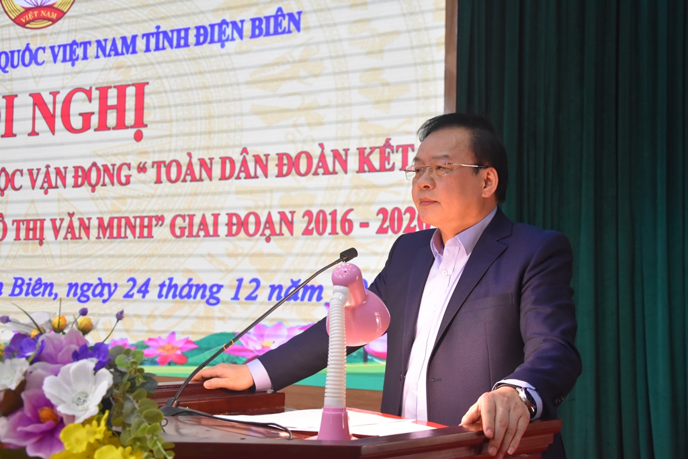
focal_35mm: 48
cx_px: 344
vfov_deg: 28.1
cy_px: 230
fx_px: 917
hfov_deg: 41.1
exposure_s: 1/60
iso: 1600
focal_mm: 32
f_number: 4.2
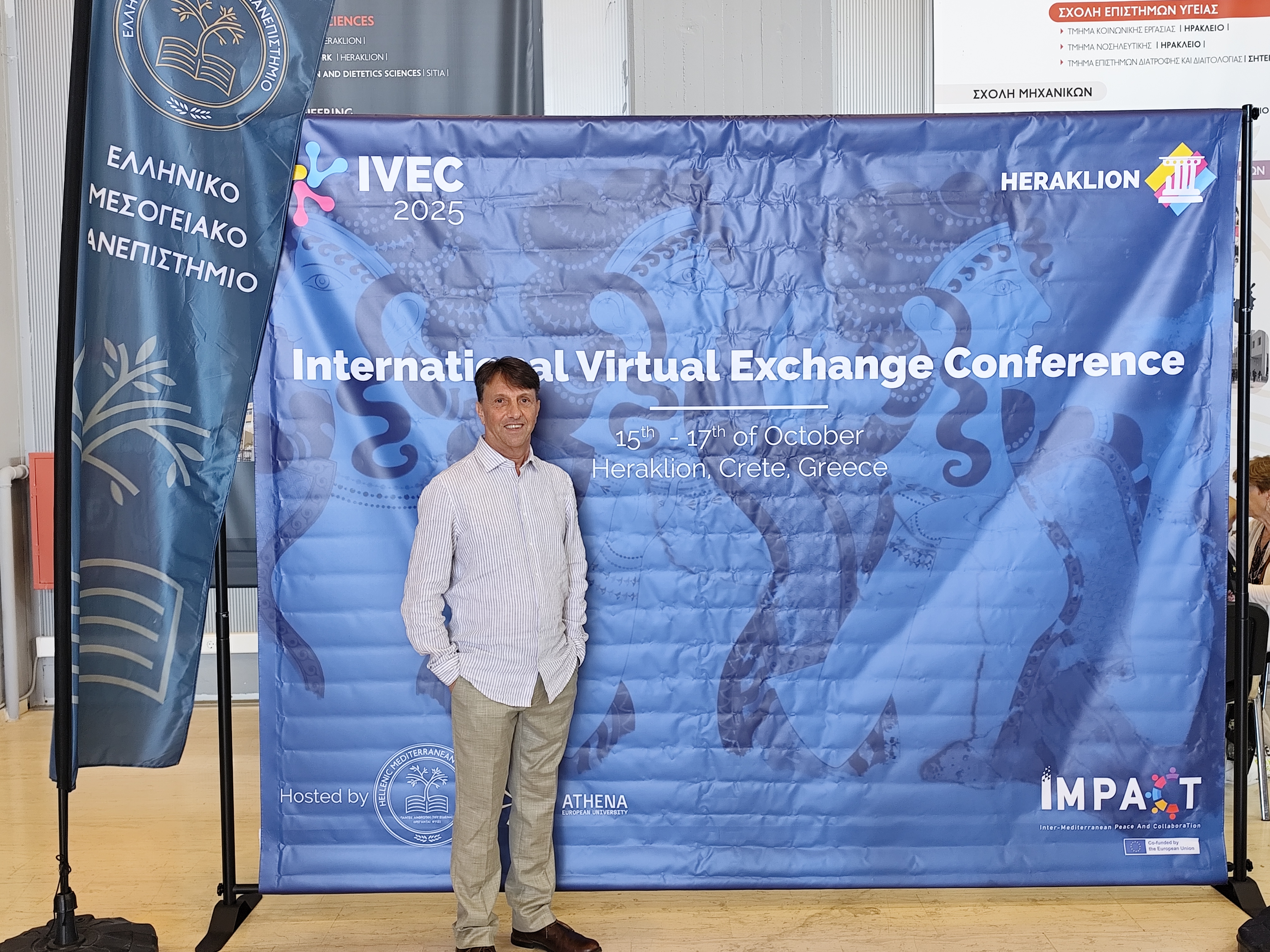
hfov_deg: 56.8
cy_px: 476
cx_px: 635
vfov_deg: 44.2
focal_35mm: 32
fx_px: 1174
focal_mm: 6.19
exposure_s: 1/50
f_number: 1.65
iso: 400
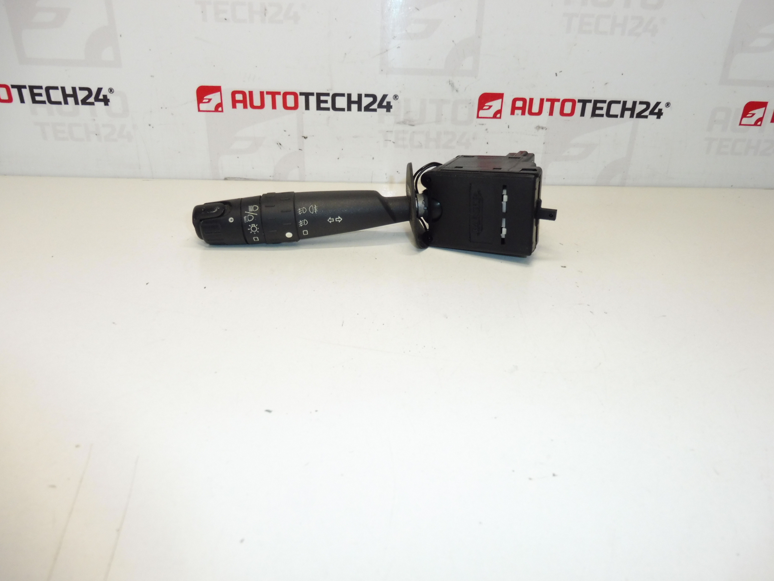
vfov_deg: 56.8
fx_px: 537
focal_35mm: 24
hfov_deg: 71.6
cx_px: 387
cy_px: 290
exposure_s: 1/160
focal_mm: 4.3
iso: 200
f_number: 3.5
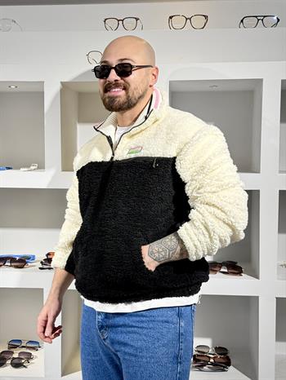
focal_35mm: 48
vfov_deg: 39.6
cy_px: 190
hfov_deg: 30.3
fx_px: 528
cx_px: 143
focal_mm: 6.76
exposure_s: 1/100
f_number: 1.78
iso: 80
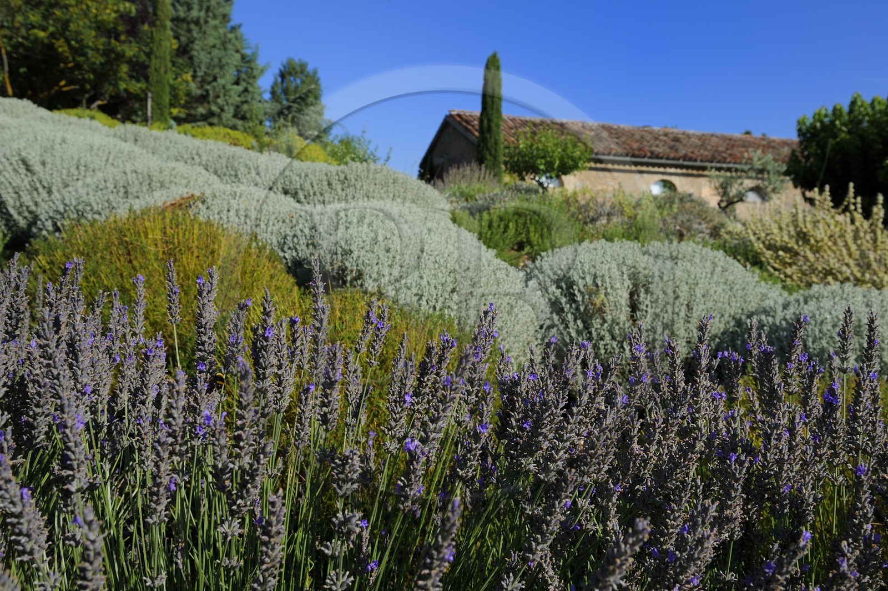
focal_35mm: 35
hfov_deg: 54.5
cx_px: 444
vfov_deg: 37.8
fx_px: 863
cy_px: 296
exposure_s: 1/200
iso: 200
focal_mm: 35
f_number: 11
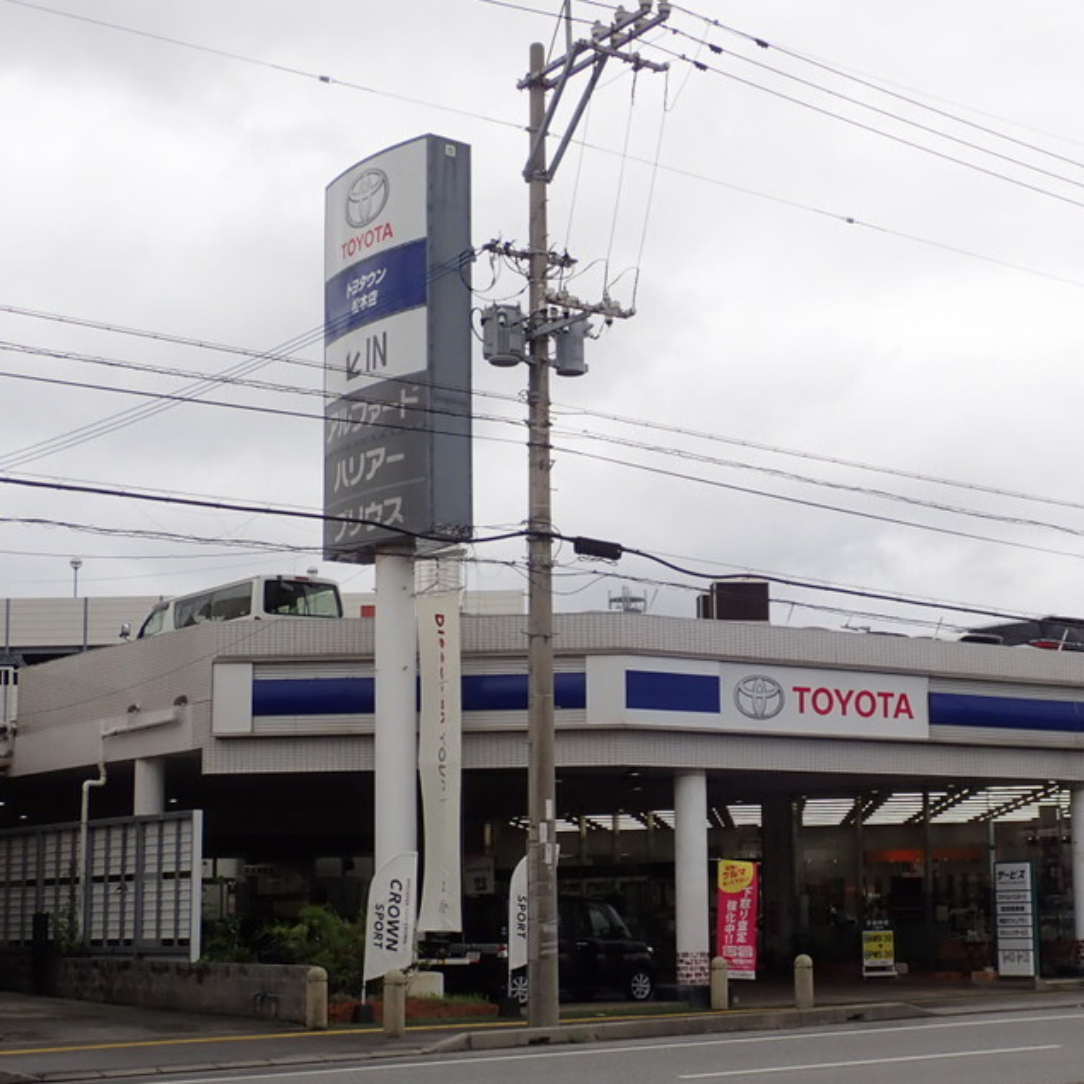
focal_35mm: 57
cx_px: 782
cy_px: 632
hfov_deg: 29.7
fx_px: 2019
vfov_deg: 30.0
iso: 100
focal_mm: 7.34
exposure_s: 1/320
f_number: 4
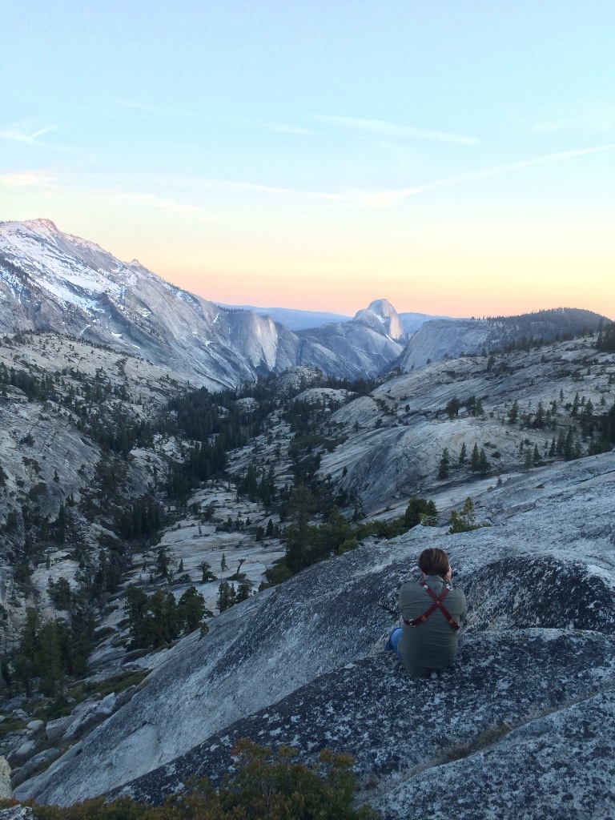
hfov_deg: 46.8
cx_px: 308
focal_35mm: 30
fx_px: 711
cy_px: 410
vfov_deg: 60.0
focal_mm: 4.12
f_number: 2.2
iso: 80
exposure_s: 1/30
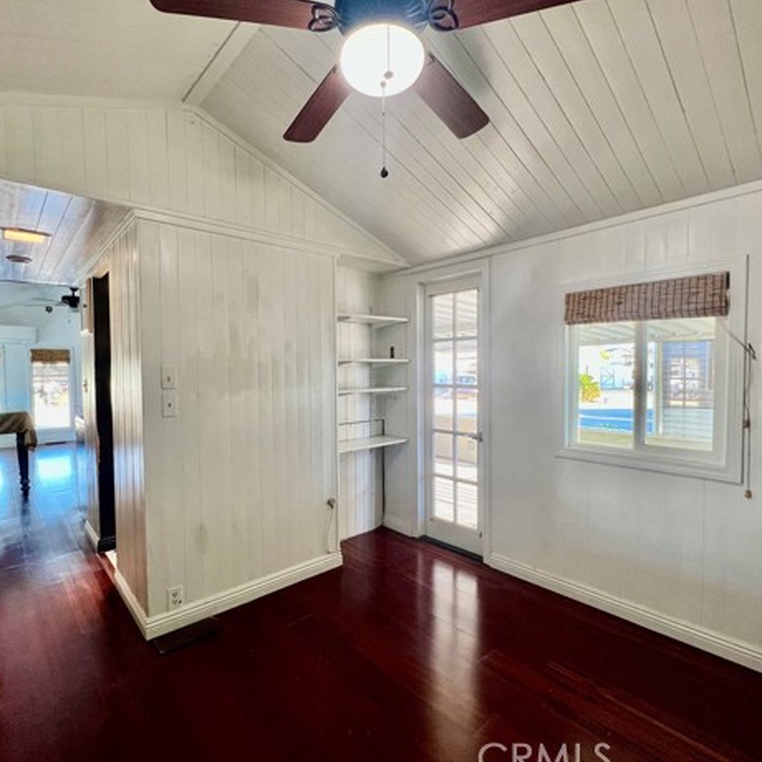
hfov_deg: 87.4
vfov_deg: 87.4
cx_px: 374
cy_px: 384
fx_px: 398
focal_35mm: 16
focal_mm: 1.57
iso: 160
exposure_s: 1/60
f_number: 1.8
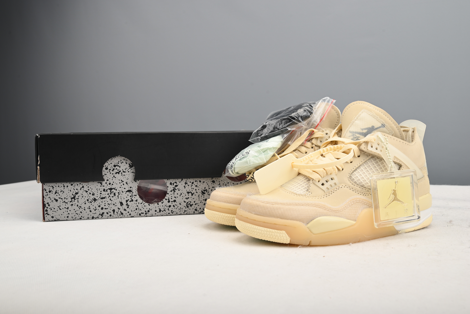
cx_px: 235
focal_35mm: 34
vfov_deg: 38.4
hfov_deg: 55.1
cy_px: 157
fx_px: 451
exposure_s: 1/200
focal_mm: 34.5
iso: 100
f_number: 11
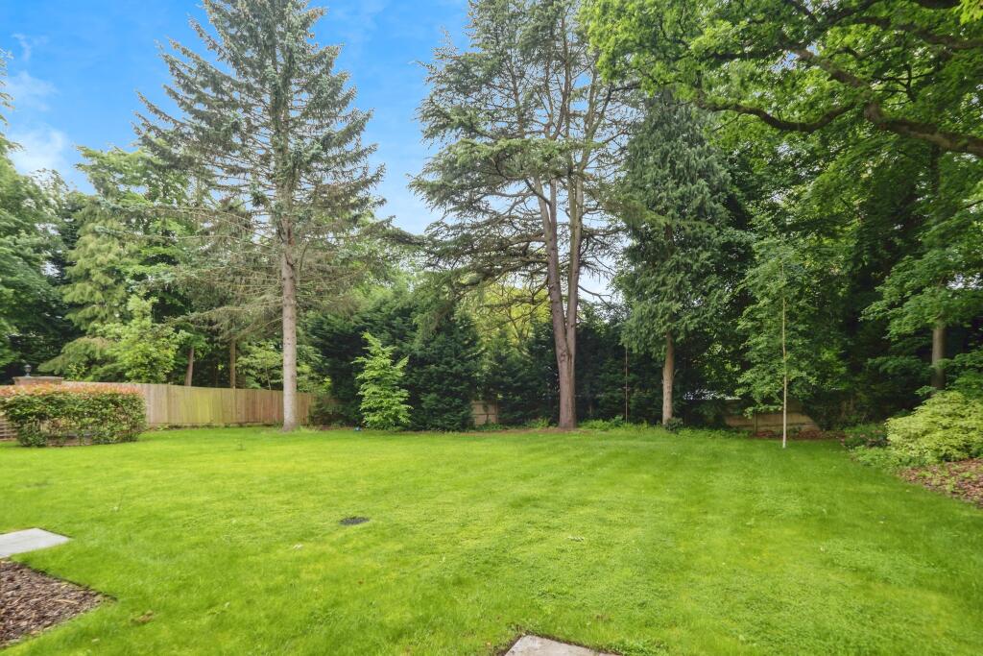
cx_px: 492
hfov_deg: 100.4
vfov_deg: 77.3
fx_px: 410
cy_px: 328
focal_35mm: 15
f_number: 4
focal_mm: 10
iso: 200
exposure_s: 1/125
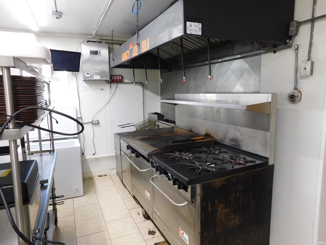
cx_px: 163
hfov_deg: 73.9
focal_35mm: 23
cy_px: 122
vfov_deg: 58.9
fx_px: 217
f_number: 3
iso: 220
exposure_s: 1/30
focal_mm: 4
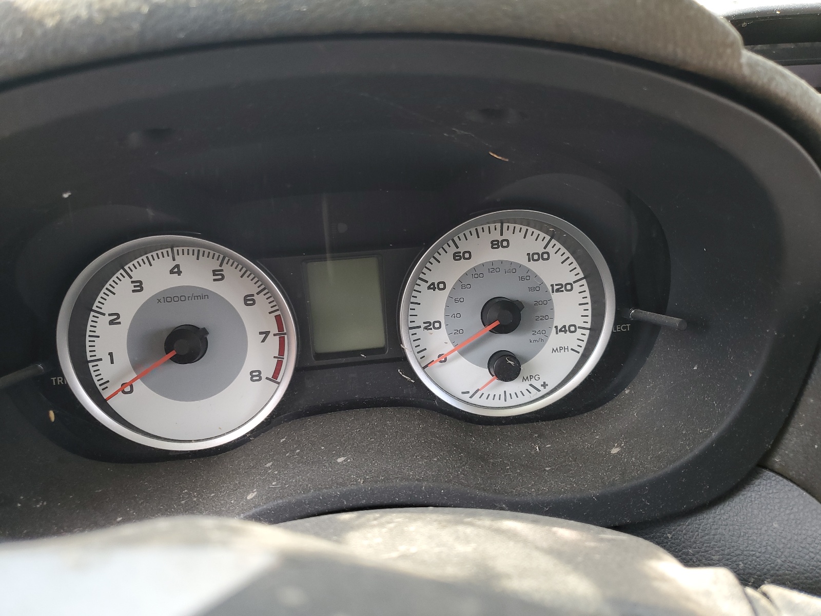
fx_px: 617
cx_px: 410
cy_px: 308
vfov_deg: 53.1
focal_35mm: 26
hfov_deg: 67.3
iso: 57
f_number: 1.5
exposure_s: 1/120
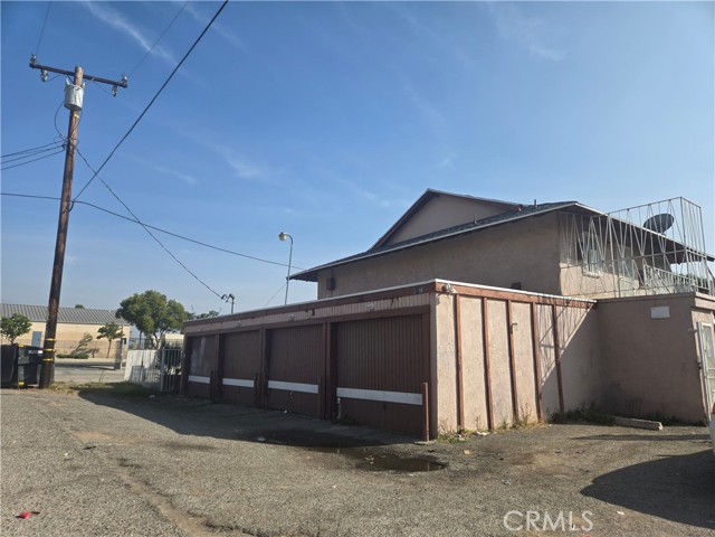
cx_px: 358
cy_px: 268
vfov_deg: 58.9
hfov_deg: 73.9
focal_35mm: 23
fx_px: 475
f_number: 1.8
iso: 25
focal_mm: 5.4
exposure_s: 1/1951
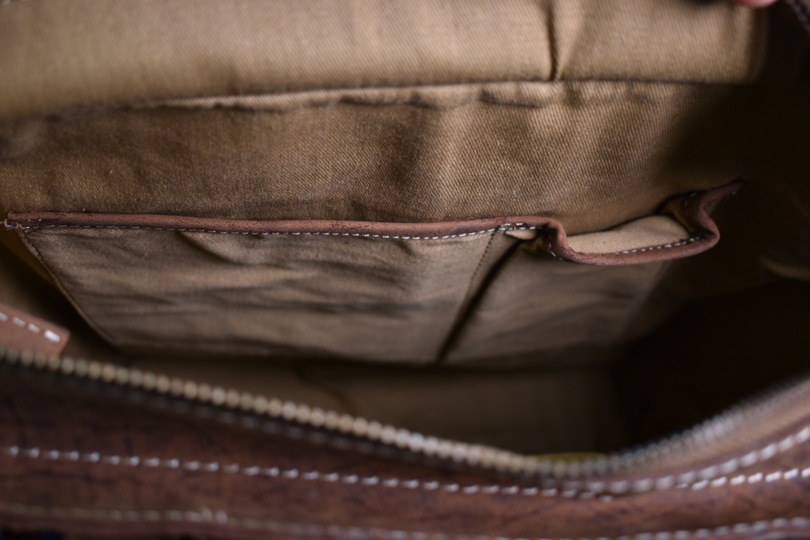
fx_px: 945
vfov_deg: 31.9
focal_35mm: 42
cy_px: 270
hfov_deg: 46.4
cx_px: 405
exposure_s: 1/13
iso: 100
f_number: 4.5
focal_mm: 28
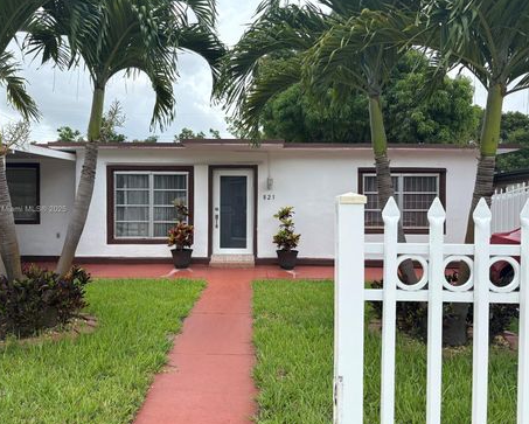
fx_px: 439
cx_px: 242
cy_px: 210
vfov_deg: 51.6
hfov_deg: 62.1
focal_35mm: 28
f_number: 1.6
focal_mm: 5.96
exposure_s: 1/2283
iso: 50
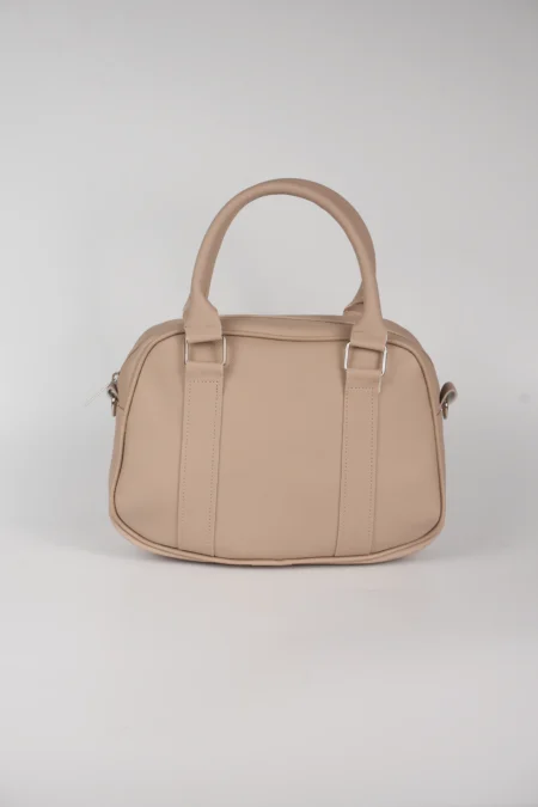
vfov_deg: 27.0
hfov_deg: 18.2
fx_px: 1681
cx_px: 269
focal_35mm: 75
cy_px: 404
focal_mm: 50
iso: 160
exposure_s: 1/10
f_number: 11
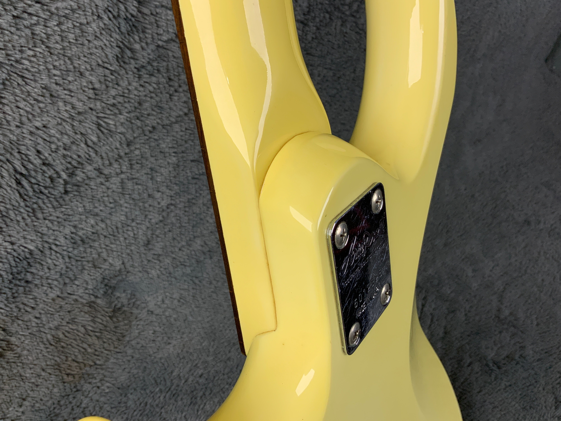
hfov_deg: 61.7
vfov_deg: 48.2
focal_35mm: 29
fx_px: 470
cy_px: 210
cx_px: 280
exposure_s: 1/100
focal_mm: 3
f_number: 1.8
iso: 32
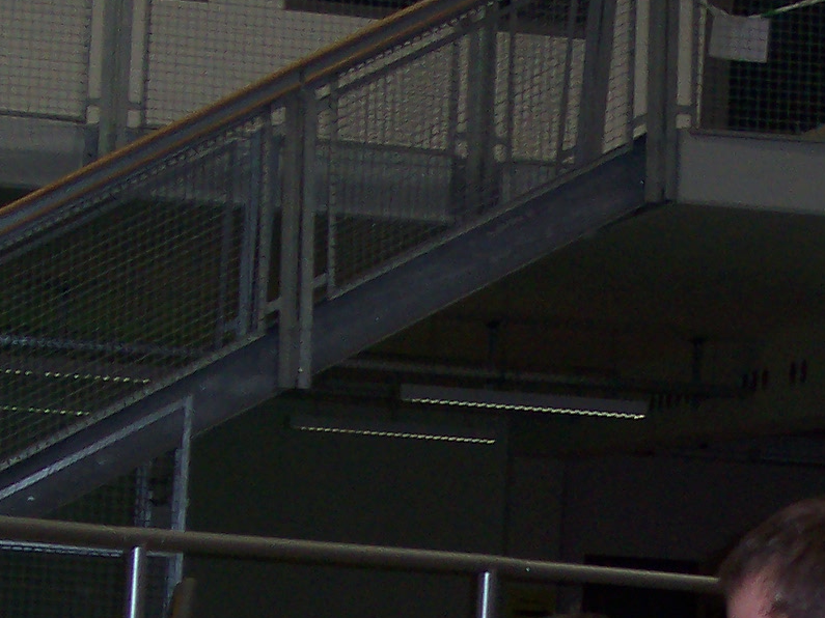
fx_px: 3837
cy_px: 708
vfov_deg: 9.1
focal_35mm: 161
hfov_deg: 12.2
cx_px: 731
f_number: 3.4
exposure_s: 1/45
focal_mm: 10.1
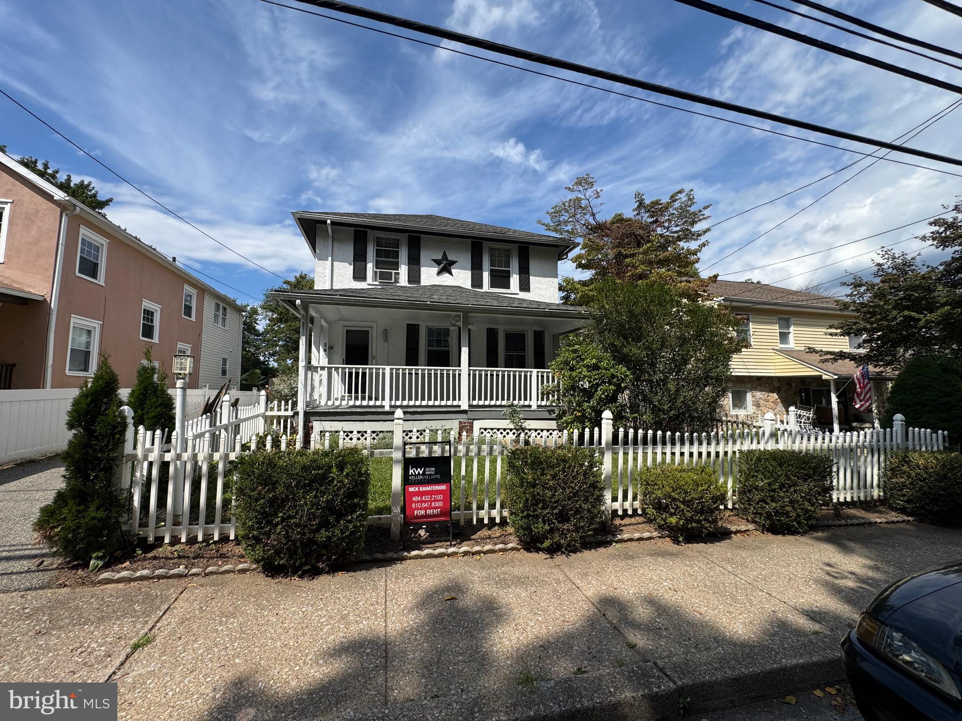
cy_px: 360
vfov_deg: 85.7
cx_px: 481
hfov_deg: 102.1
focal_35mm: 14
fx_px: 389
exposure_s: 1/1709
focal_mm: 2.22
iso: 50
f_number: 2.2
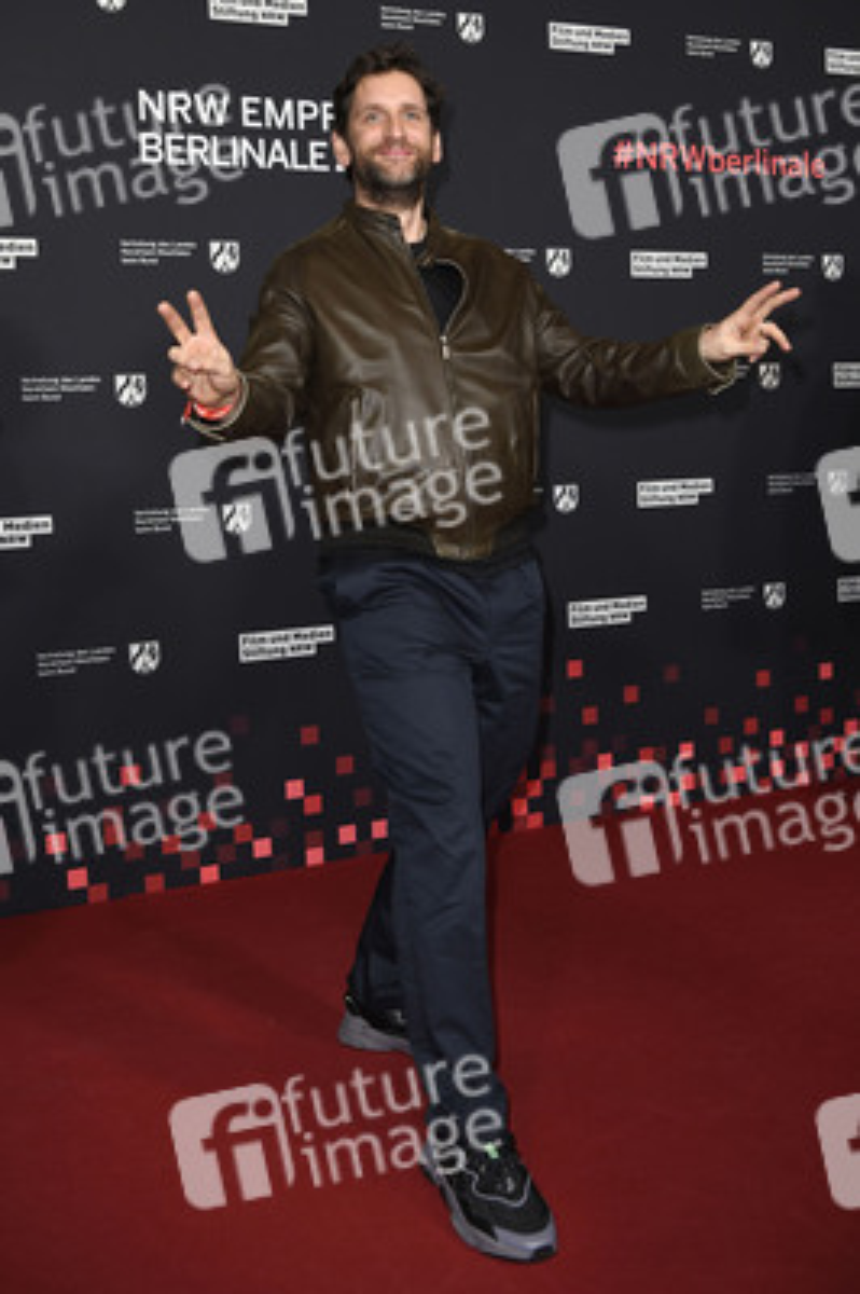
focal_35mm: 34
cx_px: 430
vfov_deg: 55.8
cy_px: 647
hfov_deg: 38.8
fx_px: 1220
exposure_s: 1/250
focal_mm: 34
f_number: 4
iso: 800
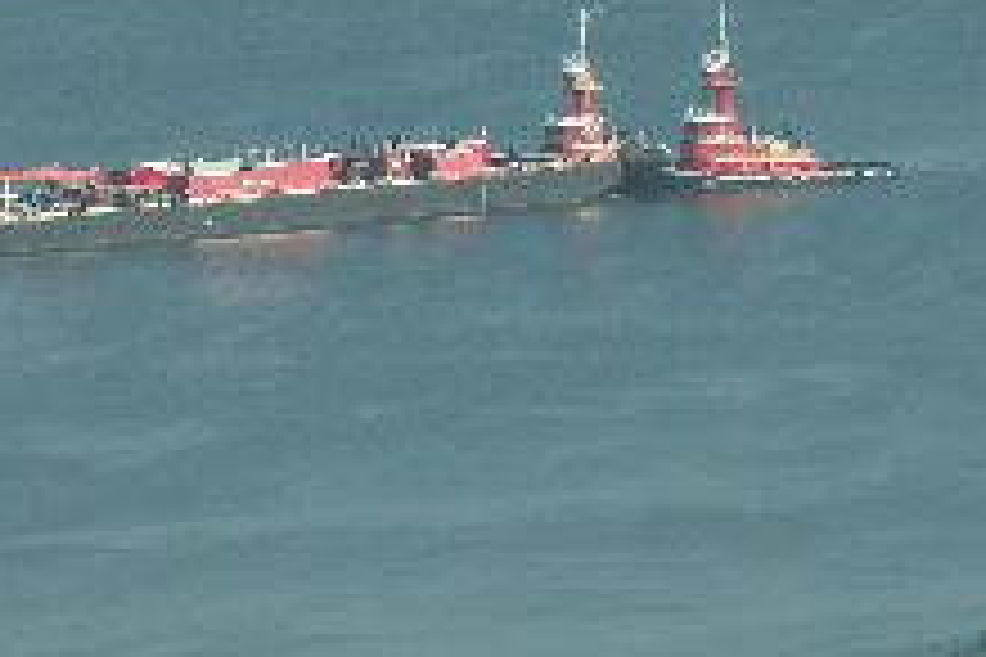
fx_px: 11420
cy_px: 198
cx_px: 70
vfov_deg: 3.3
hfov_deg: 4.9
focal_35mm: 417
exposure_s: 1/640
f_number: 5
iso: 100
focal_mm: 41.68
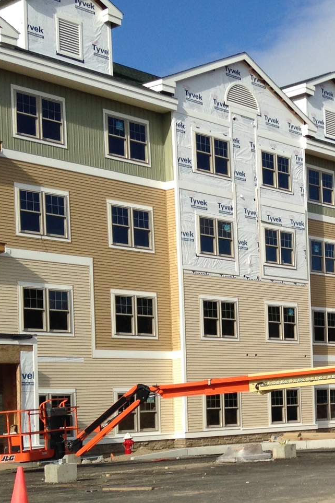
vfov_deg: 27.3
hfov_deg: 17.6
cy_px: 375
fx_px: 1019
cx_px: 428
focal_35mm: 73
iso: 50
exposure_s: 1/2008
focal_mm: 4.12
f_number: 2.4
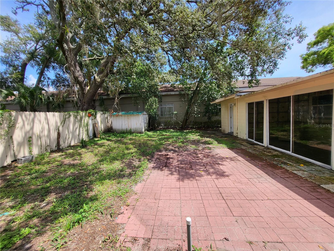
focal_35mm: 13
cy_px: 126
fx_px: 125
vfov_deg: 89.9
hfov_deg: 106.2
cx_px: 167
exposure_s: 1/554
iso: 32
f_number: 2.2
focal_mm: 1.74
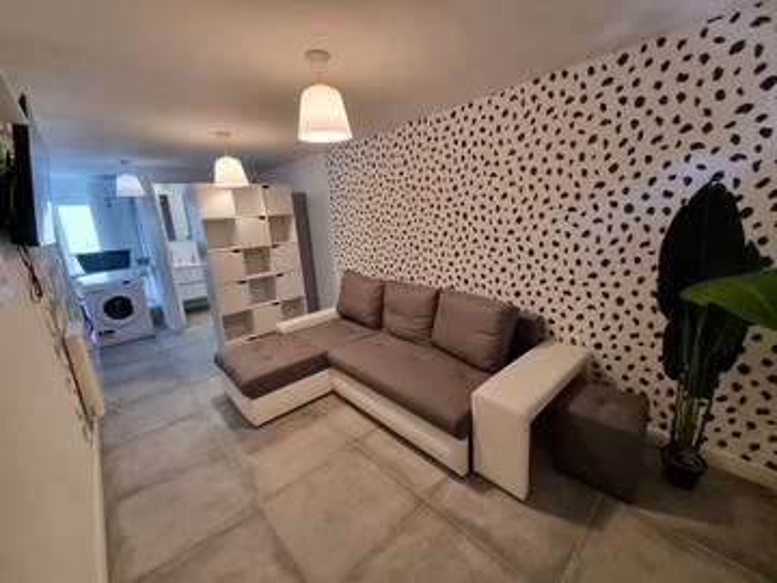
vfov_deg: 89.9
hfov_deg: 106.2
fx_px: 292
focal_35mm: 13
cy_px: 292
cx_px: 388
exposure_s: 1/50
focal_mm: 2.2
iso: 250
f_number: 2.2
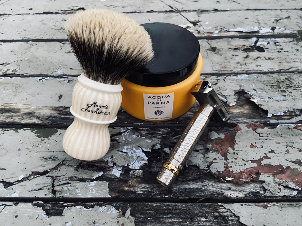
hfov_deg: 67.3
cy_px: 113
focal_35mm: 26
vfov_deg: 53.1
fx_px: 227
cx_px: 151
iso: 500
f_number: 1.8
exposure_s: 1/25
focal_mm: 4.25
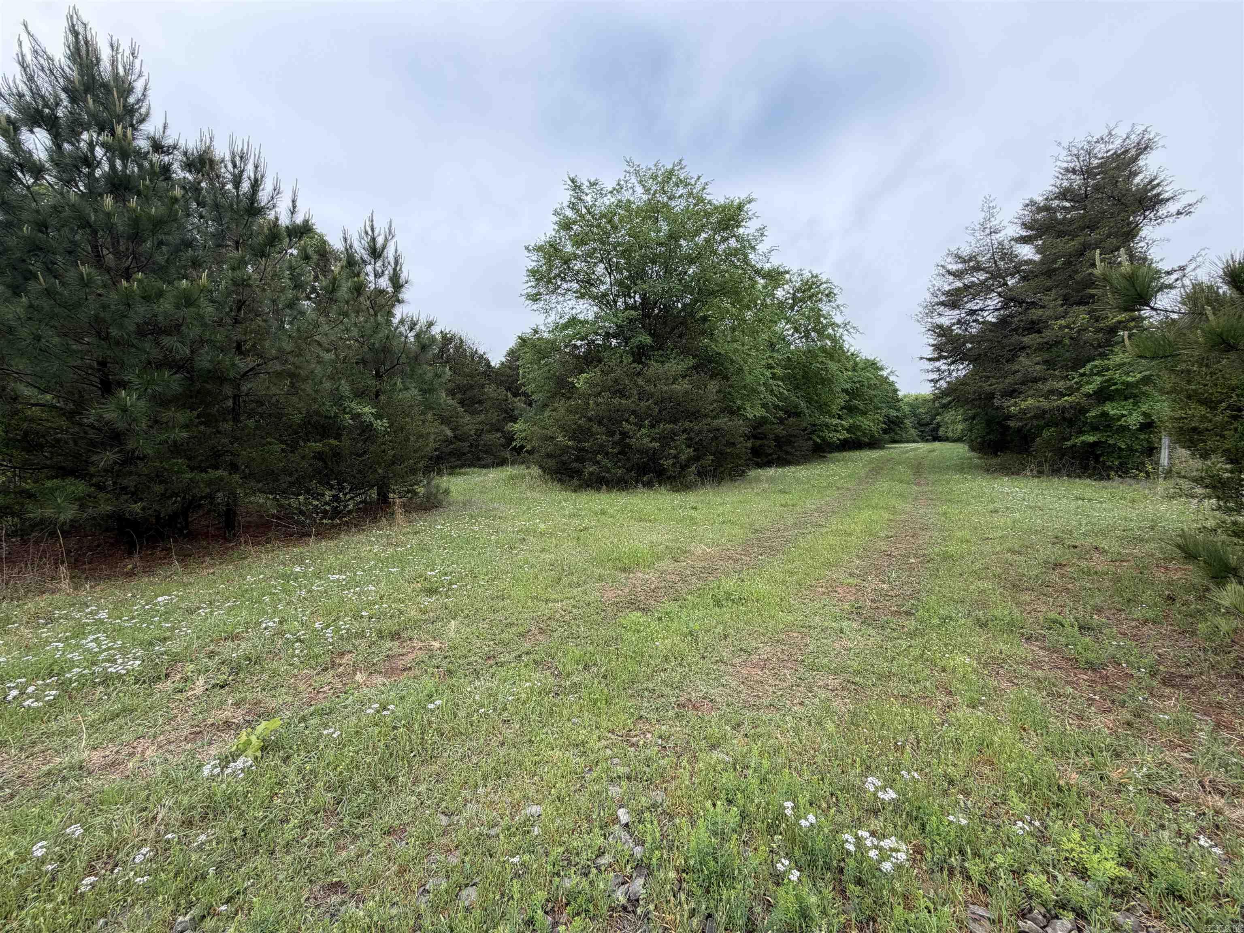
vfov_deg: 85.7
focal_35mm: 14
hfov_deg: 102.1
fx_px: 503
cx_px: 622
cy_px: 466
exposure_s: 1/770
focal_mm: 2.22
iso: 40
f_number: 2.2
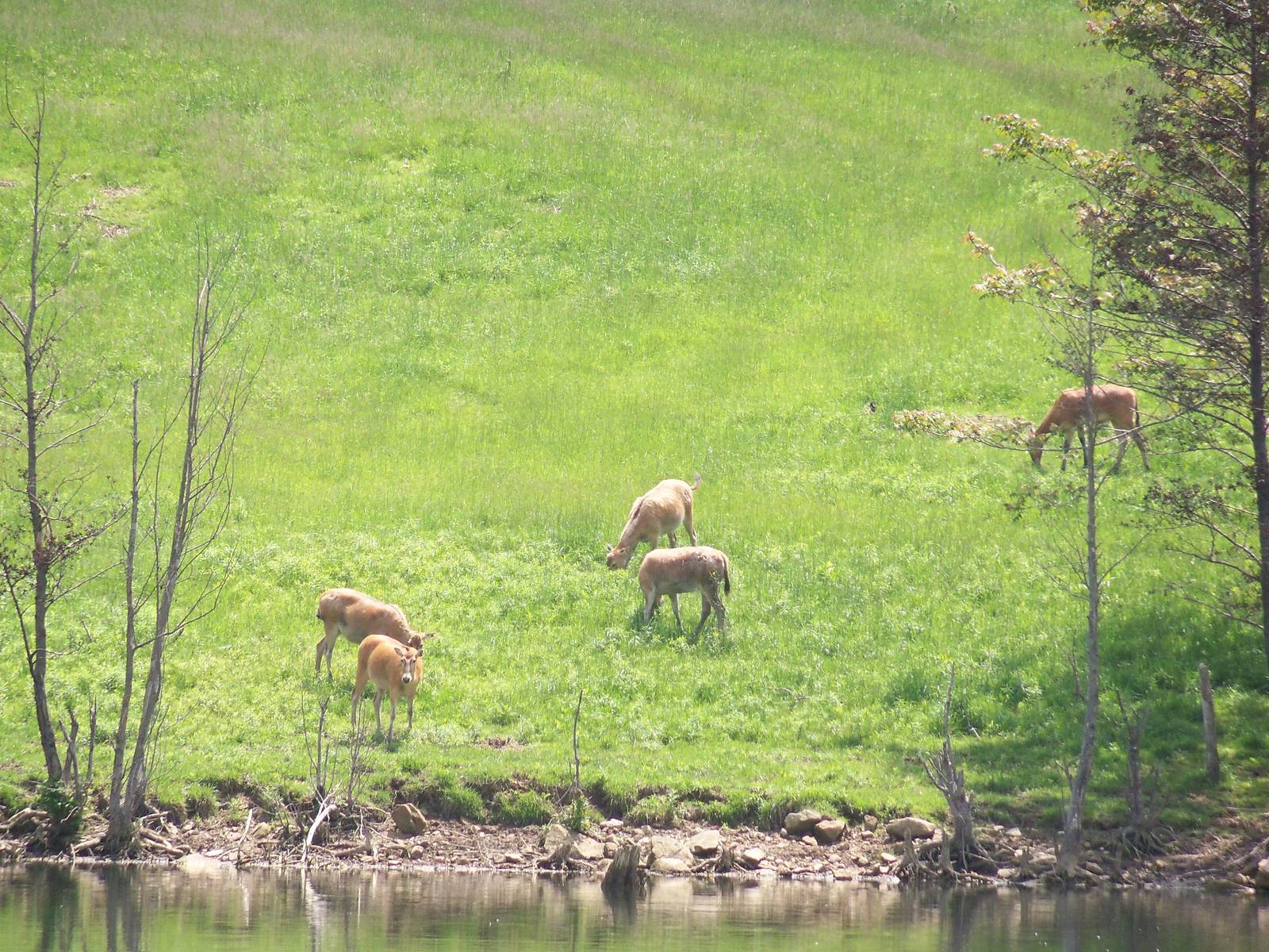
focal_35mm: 350
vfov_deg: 4.2
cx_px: 634
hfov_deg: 5.7
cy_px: 476
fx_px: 12831
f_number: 4.8
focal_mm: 62
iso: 200
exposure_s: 1/500
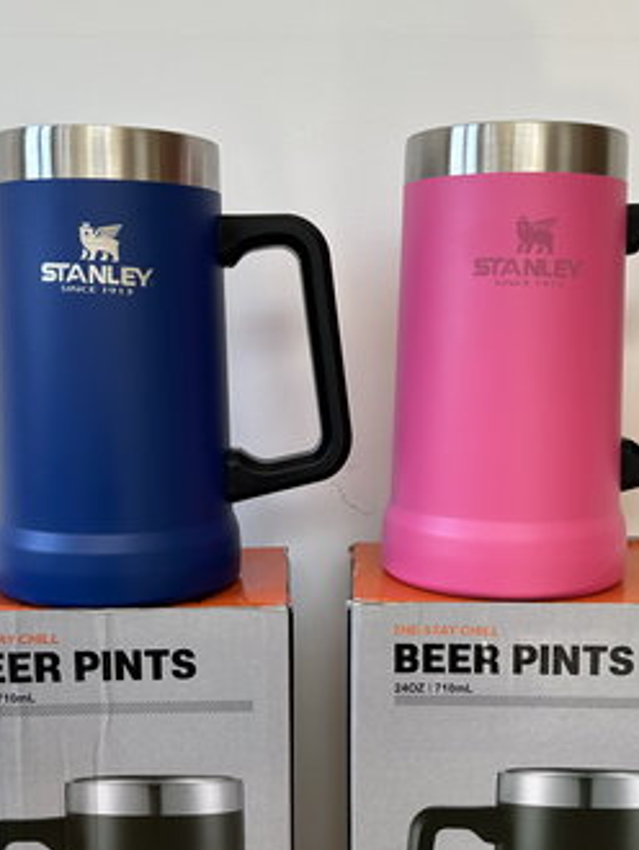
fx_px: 1032
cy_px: 480
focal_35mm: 42
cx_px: 345
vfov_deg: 44.7
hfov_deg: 34.4
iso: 40
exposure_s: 1/121
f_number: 1.5
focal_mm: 5.7
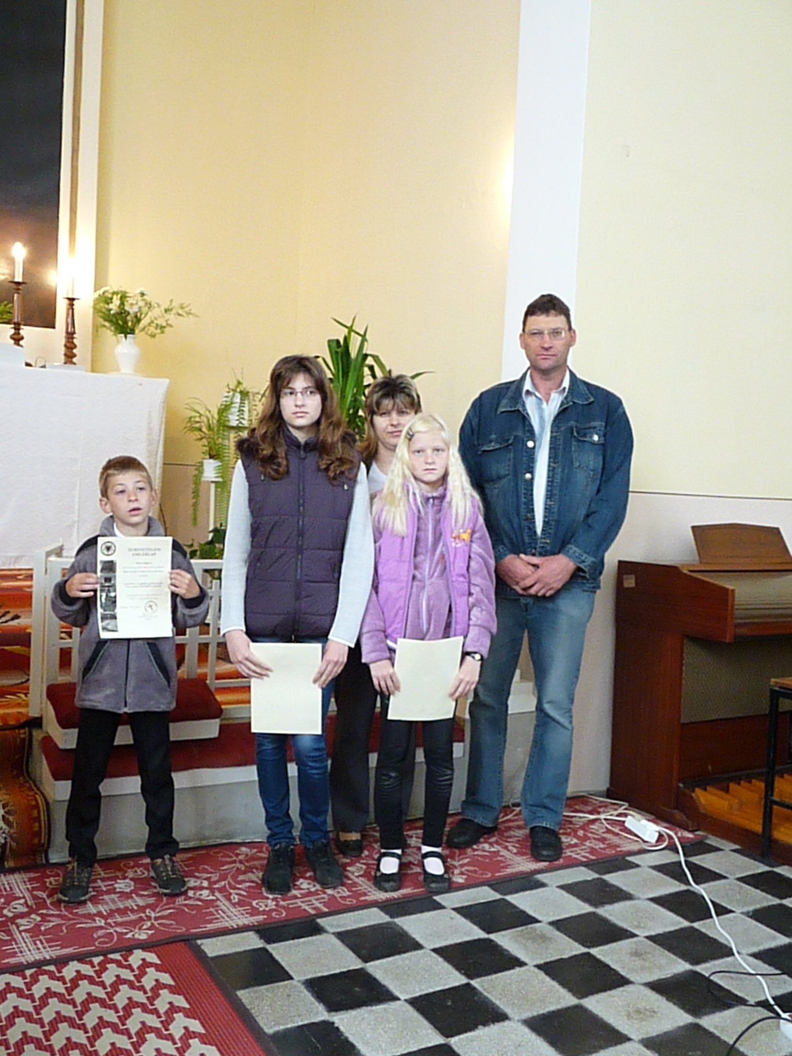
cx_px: 396
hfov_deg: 41.8
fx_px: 1037
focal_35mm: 34
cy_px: 528
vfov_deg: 54.0
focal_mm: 6
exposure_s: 1/30
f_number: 3
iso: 1000
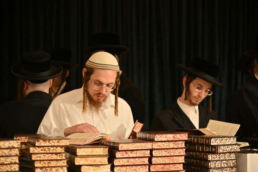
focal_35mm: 100
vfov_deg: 13.7
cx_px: 129
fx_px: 717
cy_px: 86
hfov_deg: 20.4
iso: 1250
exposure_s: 1/160
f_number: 4
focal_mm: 100
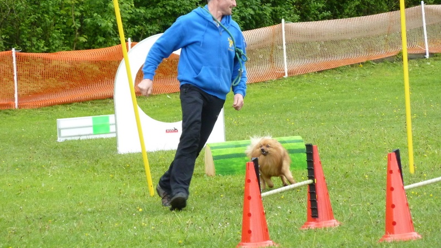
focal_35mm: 328
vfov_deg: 3.7
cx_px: 220
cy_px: 108
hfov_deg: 6.6
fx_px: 3836
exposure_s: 1/250
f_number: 4.9
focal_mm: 49.2
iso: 400
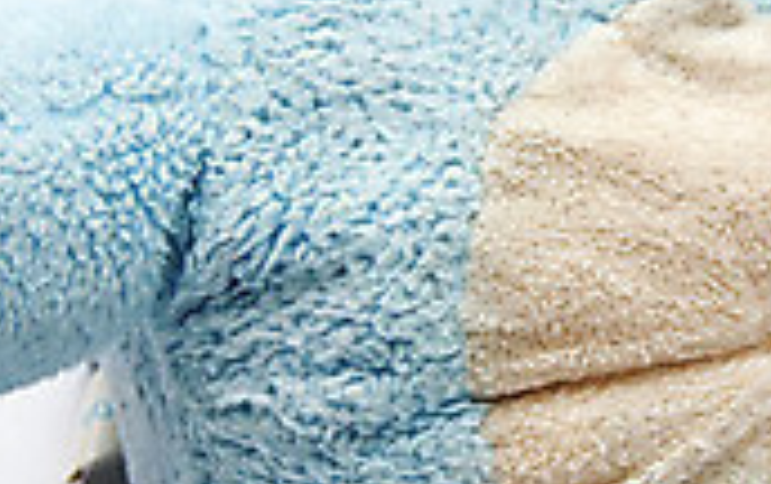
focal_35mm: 374
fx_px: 7869
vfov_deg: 3.5
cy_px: 296
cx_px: 834
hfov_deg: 5.6
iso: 200
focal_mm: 70
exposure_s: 1/250
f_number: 5
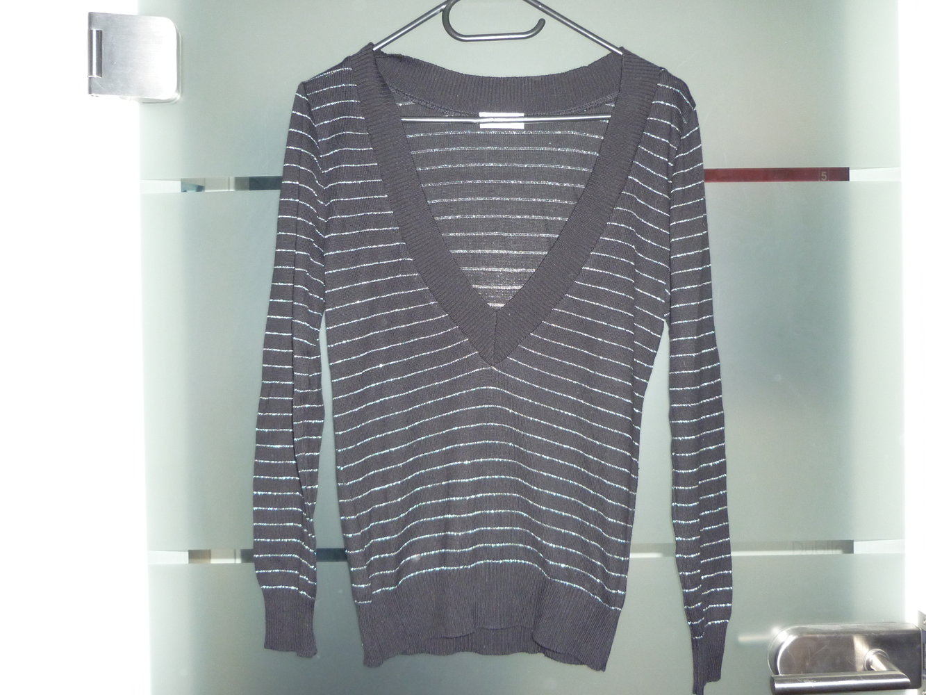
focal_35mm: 33
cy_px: 348
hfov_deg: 55.3
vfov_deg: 43.0
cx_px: 463
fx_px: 883
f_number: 2.8
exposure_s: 1/125
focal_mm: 5.5
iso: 200
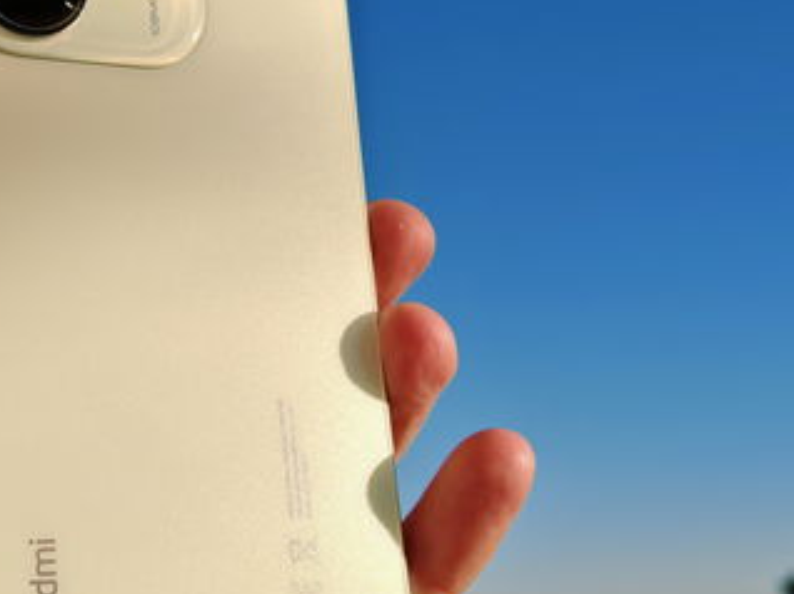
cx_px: 136
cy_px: 293
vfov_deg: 26.1
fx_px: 1284
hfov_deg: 33.2
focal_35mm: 56
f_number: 1.6
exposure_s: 1/1800
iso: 50
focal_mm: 5.4
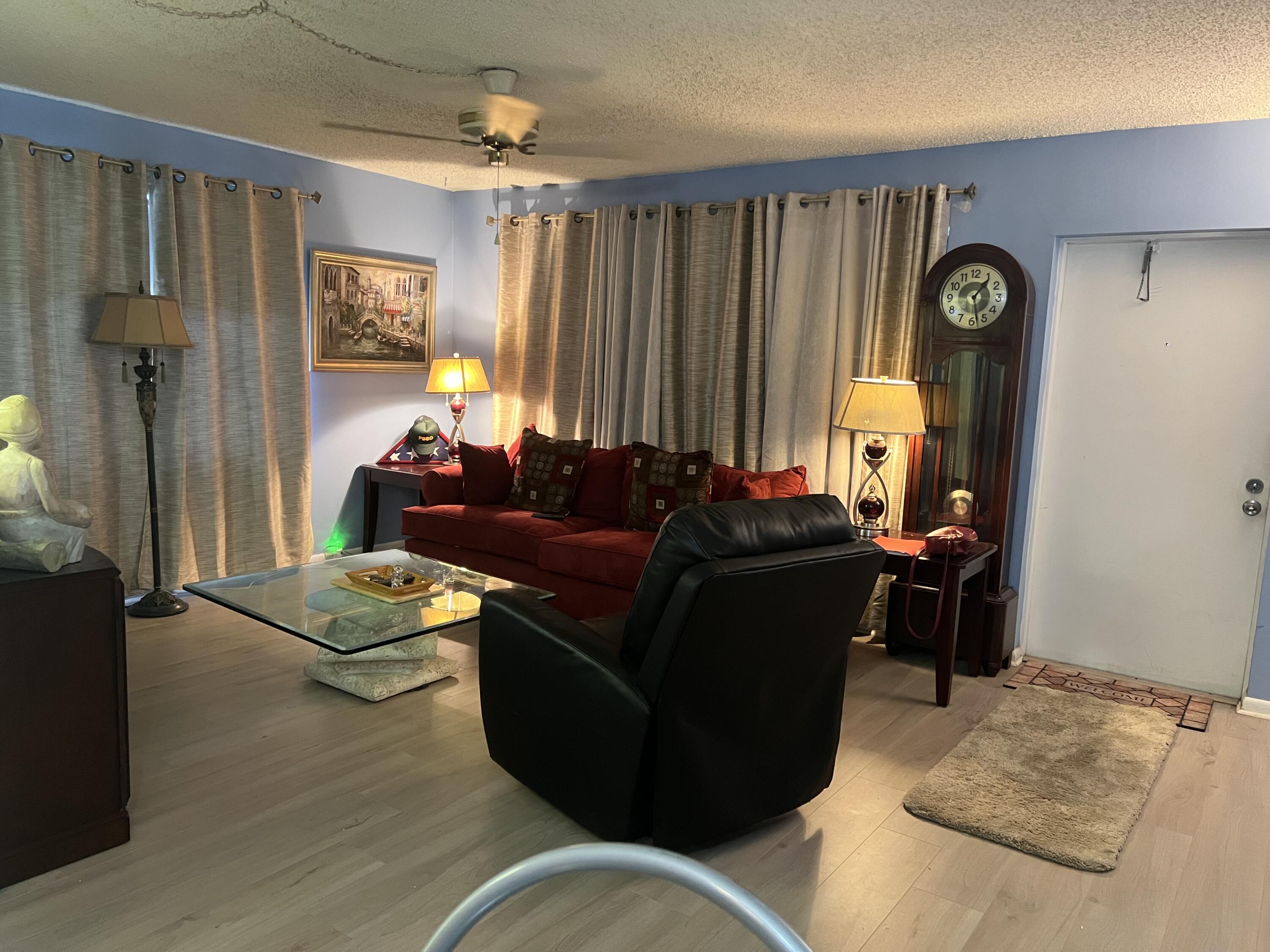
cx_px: 635
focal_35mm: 26
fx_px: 954
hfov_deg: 67.3
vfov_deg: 53.1
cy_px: 476
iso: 400
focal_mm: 5.7
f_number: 1.5
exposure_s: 1/60
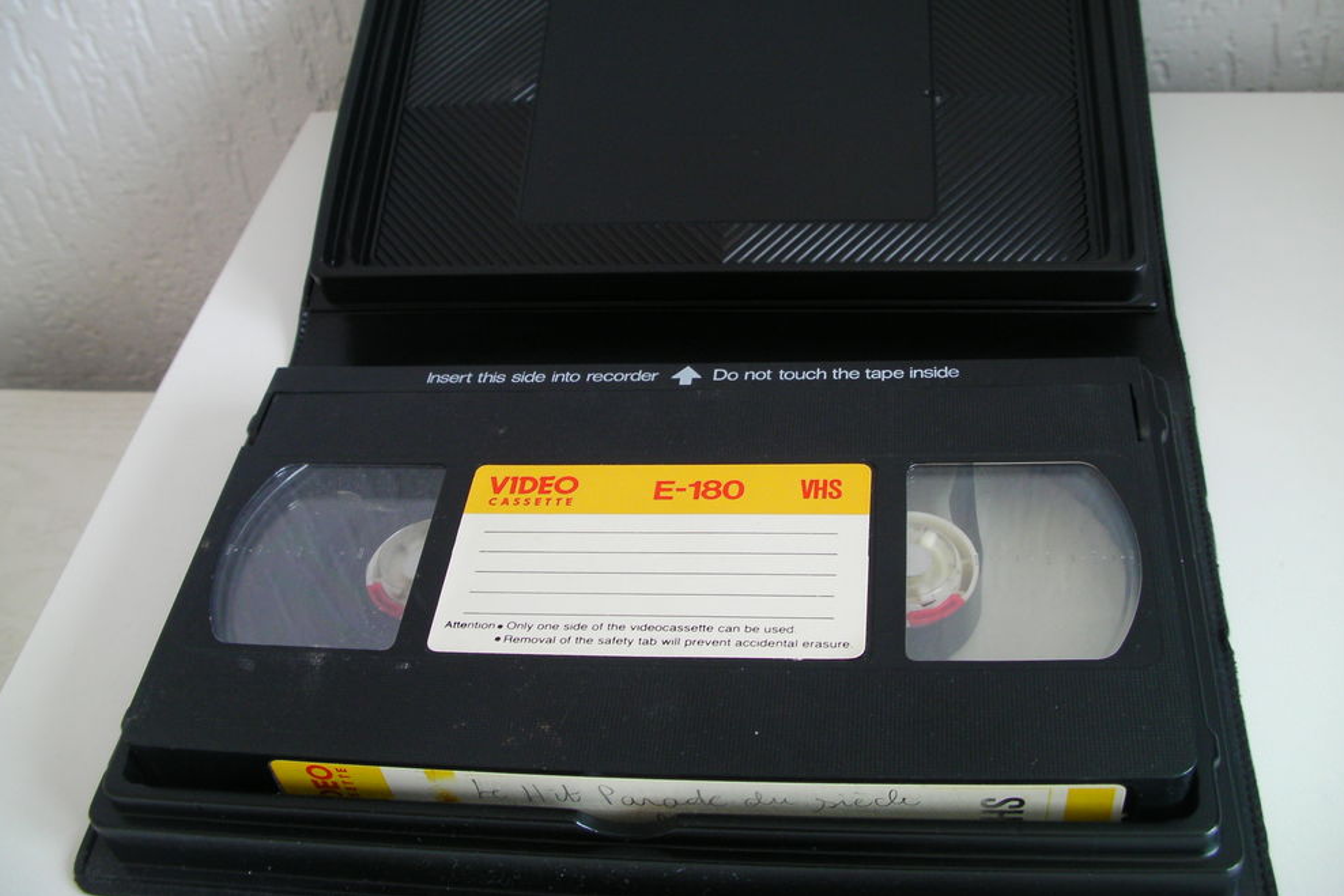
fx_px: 1493
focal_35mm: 40
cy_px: 390
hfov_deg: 48.5
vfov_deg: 33.4
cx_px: 669
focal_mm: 6.3
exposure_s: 1/30
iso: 89
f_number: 3.5
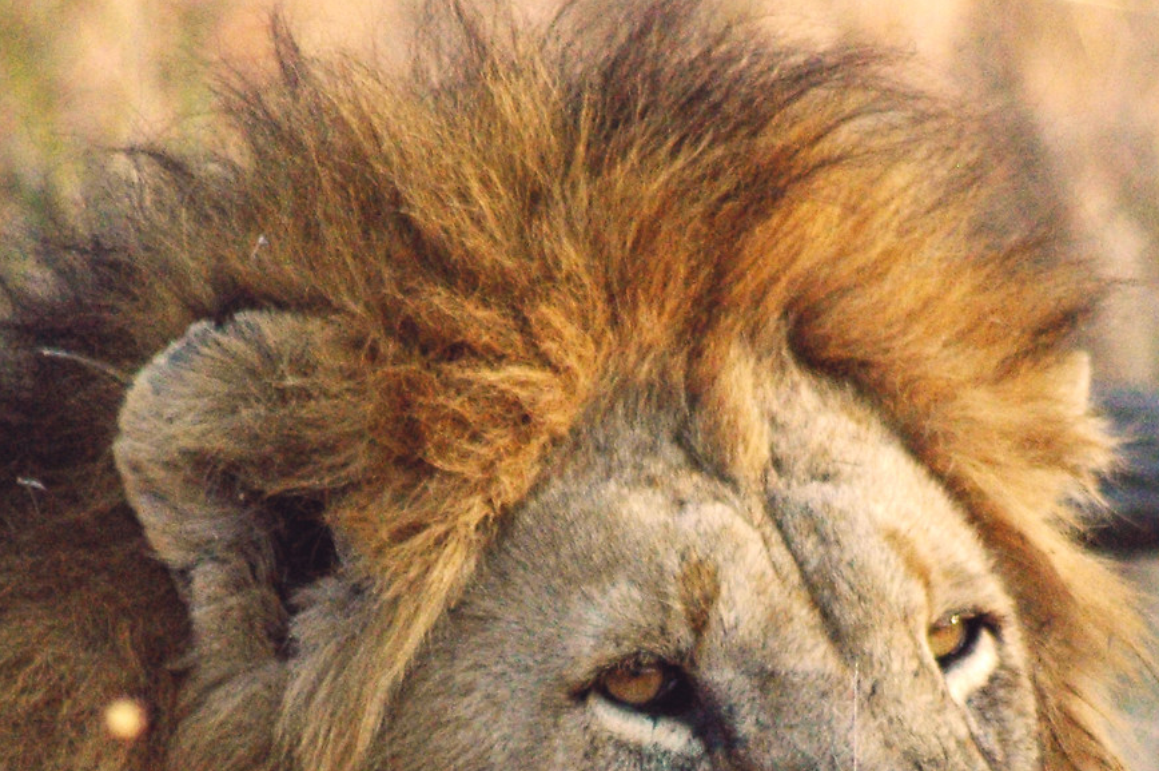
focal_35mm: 1120
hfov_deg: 1.8
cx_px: 725
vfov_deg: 1.2
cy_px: 846
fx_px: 36023
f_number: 5.6
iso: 1600
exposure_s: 1/1000
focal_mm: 270
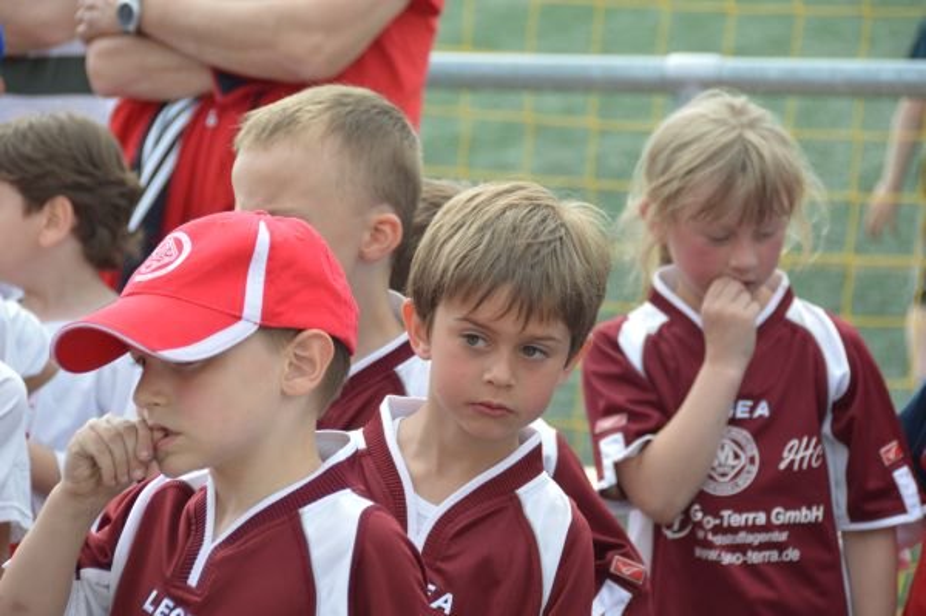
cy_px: 308
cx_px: 463
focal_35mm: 158
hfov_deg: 13.1
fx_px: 4048
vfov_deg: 8.7
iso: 100
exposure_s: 1/125
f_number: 5.6
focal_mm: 105
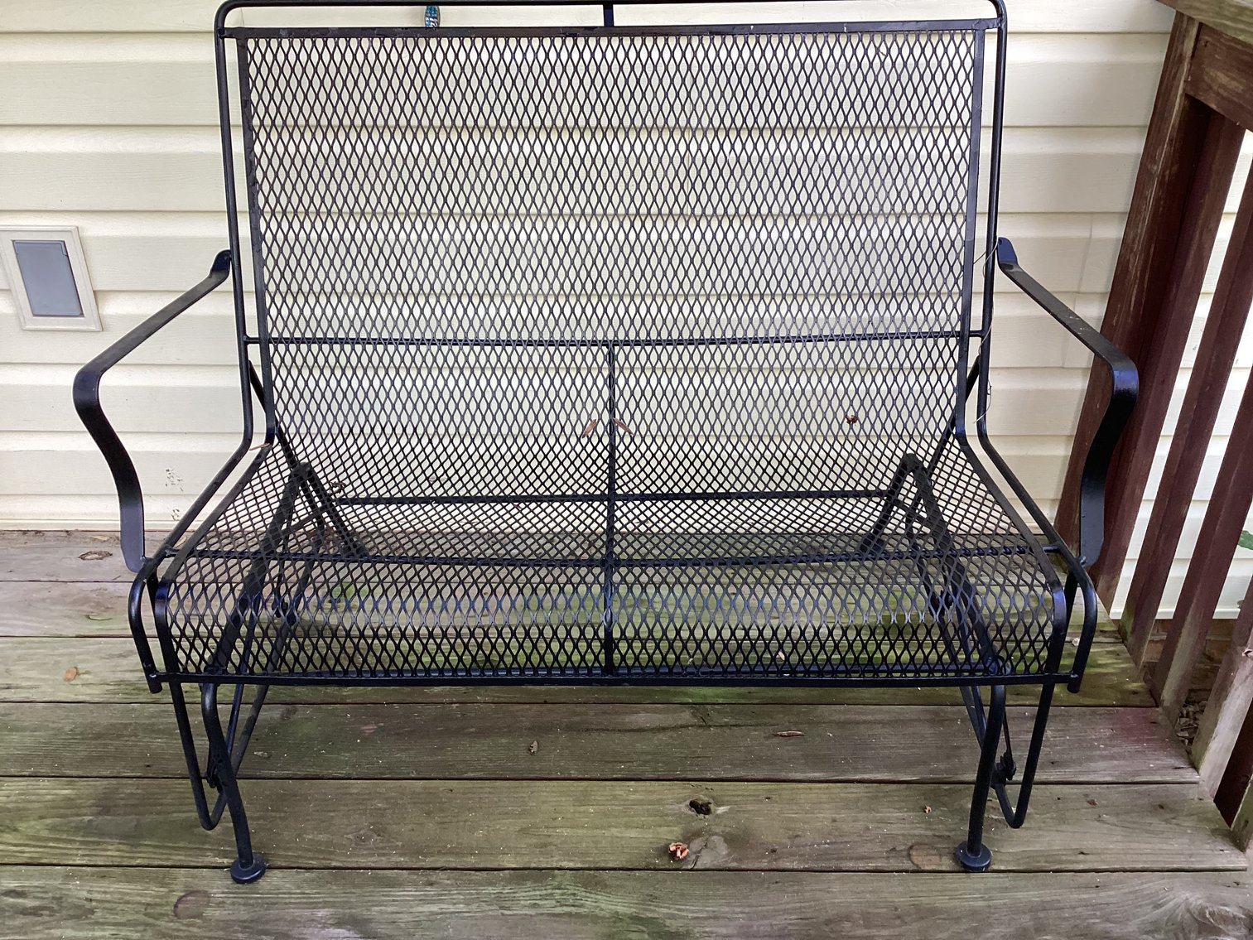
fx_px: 1122
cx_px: 626
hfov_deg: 58.3
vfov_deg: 45.4
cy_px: 470
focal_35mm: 31
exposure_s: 1/120
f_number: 2.4
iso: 64
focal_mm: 3.3
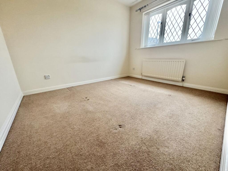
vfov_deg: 85.7
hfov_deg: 102.1
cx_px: 114
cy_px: 86
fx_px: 92
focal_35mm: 14
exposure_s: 1/60
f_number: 2.2
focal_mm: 2.22
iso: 320
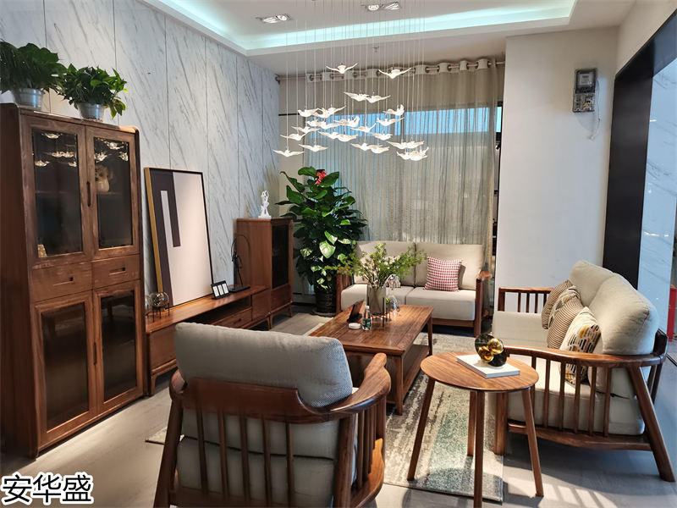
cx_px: 338
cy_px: 254
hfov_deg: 67.3
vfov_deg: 53.1
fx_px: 508
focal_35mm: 26
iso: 200
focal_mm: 5.58
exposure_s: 1/100
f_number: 1.8
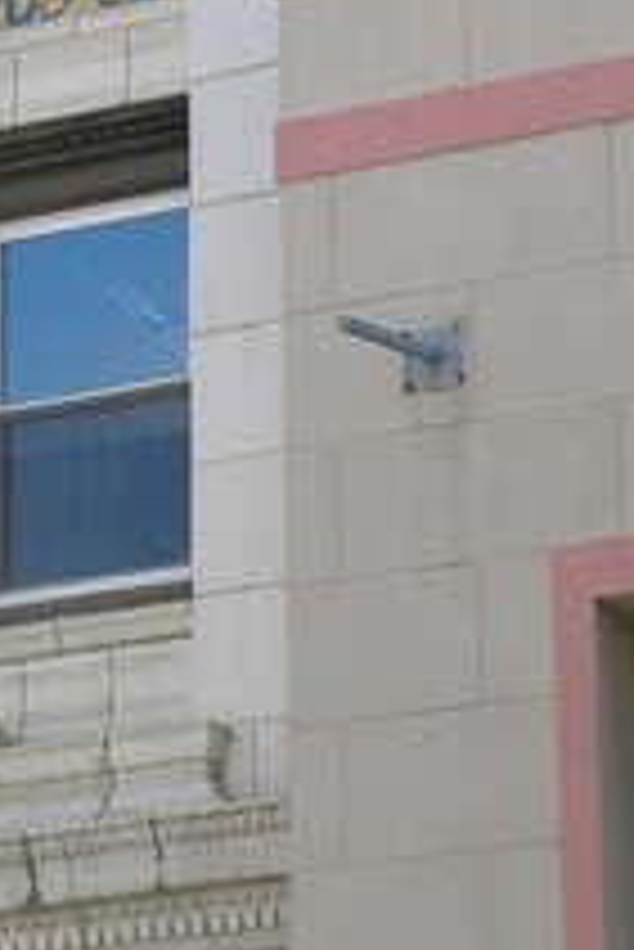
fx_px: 5406
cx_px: -171
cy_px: 459
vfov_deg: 10.0
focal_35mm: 205
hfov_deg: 6.7
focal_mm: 9.1
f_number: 4.3
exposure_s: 1/207
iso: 64
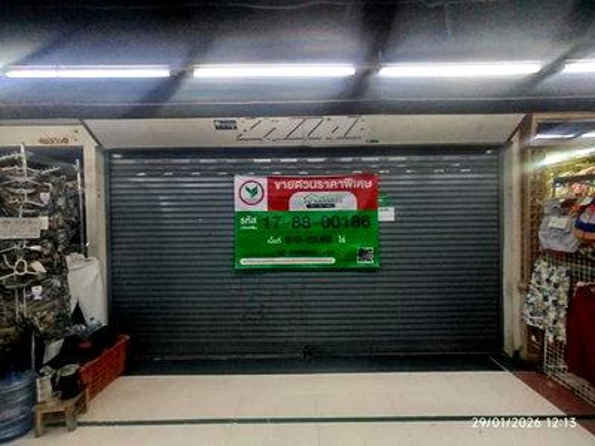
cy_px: 223
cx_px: 298
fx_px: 258
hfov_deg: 98.2
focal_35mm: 15
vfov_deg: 81.7
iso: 100
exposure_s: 1/33
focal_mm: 1.65
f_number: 2.2
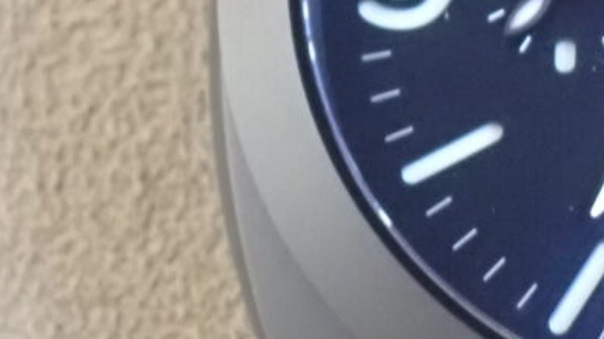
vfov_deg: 3.6
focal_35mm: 333
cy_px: 60
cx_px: 778
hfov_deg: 6.4
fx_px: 5333
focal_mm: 18
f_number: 4.9
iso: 1600
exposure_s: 1/15
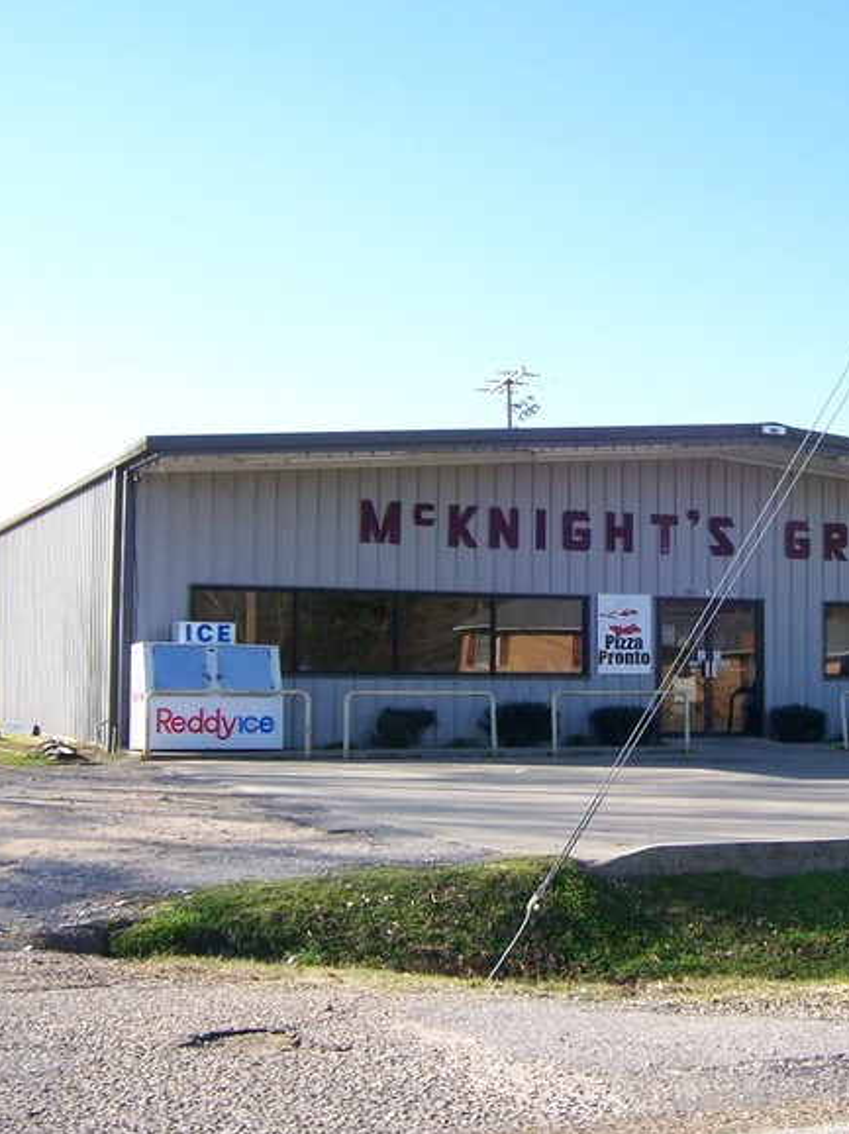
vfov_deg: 36.2
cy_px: 512
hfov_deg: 27.2
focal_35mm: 53
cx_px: 627
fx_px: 1734
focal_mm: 6
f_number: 4.5
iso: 160
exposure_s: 1/500
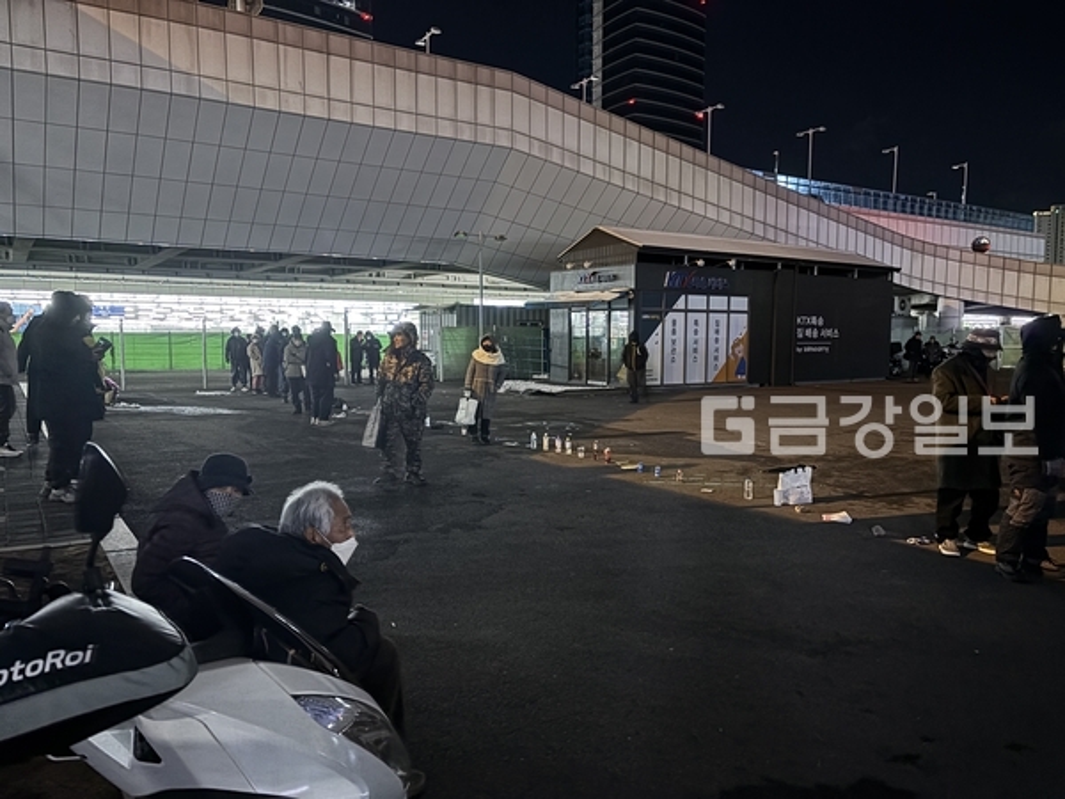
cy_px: 400
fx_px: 800
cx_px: 532
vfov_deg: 53.1
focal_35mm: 26
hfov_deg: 67.3
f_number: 1.6
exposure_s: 1/20
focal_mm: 5.96
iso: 1000
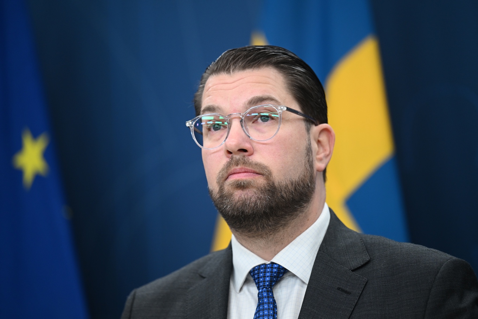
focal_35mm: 200
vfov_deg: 6.9
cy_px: 160
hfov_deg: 10.3
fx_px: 2655
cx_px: 239
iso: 1250
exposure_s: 1/400
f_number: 2.8
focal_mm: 200
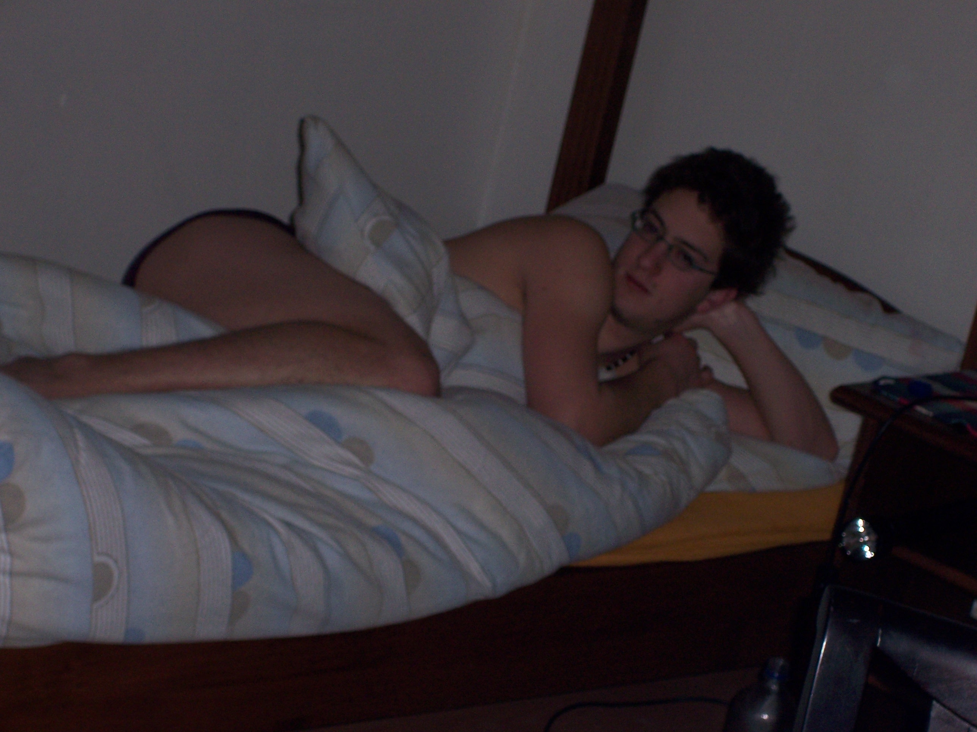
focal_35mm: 108
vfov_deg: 13.7
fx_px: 3048
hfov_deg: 18.2
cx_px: 488
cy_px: 366
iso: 125
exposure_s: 1/125
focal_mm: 18.6
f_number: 4.8
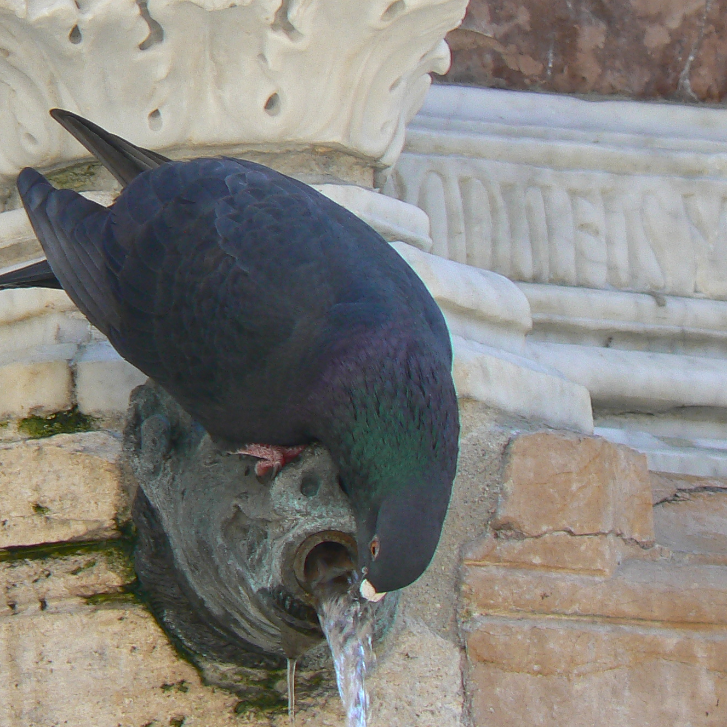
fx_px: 11572
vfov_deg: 3.6
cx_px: 247
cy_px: 420
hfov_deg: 3.6
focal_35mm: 487
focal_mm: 43.3
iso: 80
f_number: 5.6
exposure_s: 1/160
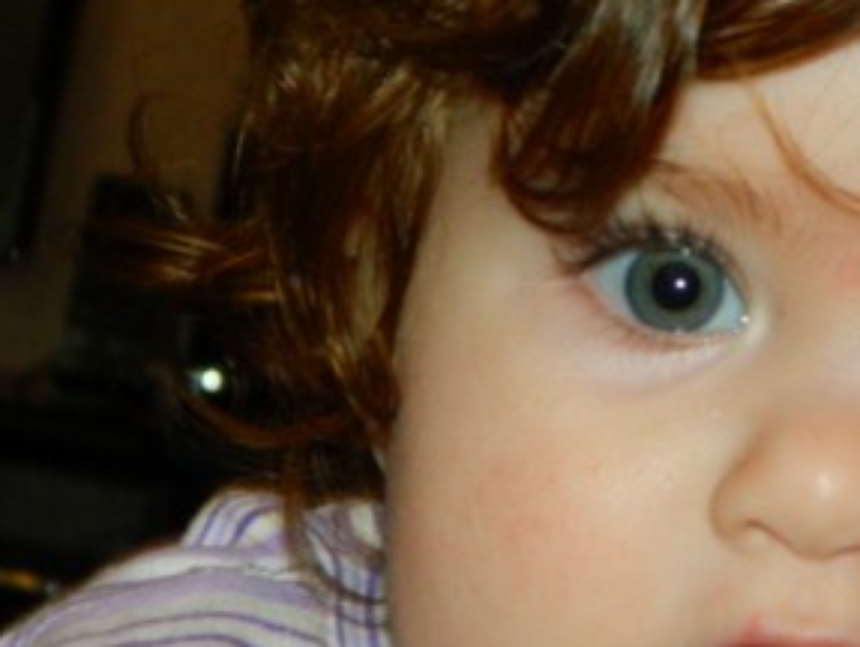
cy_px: 407
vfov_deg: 8.0
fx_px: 4652
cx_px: 800
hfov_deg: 10.5
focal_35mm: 187
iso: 200
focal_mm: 15.1
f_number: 4.2
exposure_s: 1/30
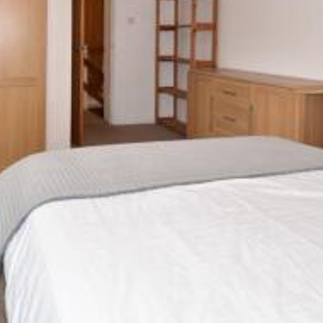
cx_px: 82
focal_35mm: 32
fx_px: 338
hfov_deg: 49.1
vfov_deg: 47.8
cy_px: 57
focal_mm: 10
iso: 100
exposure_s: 1/2.5
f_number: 9
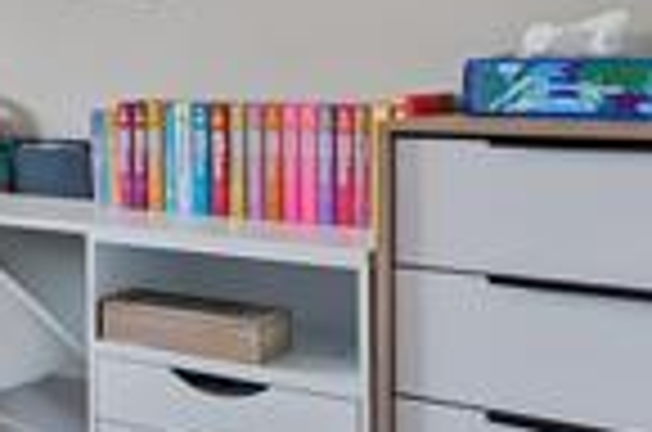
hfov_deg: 19.6
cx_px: -625
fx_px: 1120
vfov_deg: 21.5
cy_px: 79
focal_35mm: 62
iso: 320
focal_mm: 14
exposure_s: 1/60
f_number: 5.6
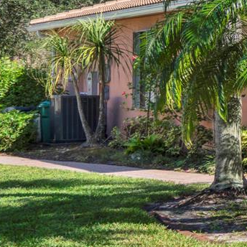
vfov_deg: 21.3
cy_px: 88
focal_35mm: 81
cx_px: 656
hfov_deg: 13.1
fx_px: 654
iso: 100
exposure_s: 1/160
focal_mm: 16
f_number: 8
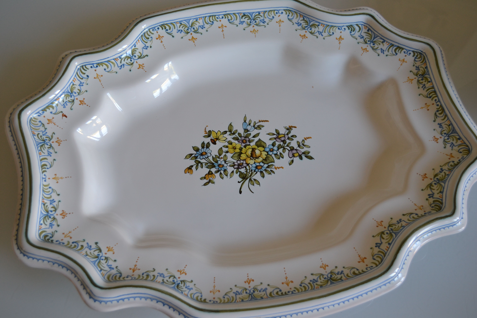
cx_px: 238
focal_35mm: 39
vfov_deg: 34.2
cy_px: 159
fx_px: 517
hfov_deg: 49.6
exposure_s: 1/40
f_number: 4.2
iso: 400
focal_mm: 26
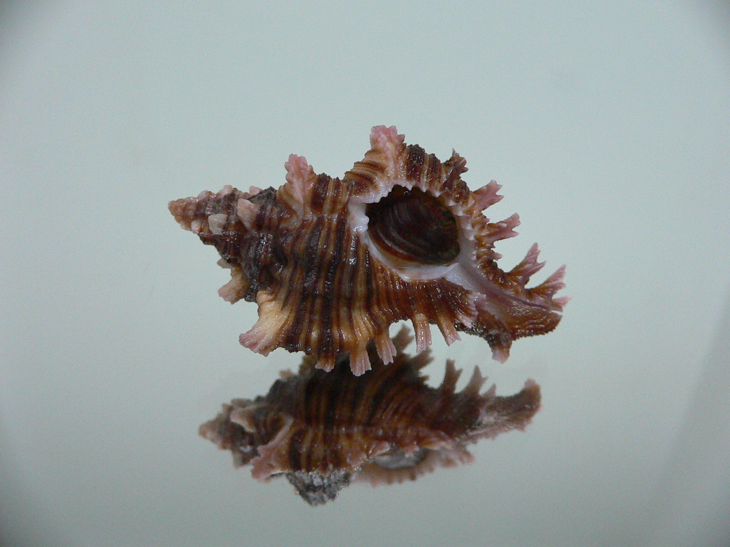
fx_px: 738
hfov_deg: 52.6
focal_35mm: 35
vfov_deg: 40.7
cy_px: 274
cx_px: 365
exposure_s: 1/50
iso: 200
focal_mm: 4.6
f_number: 2.8
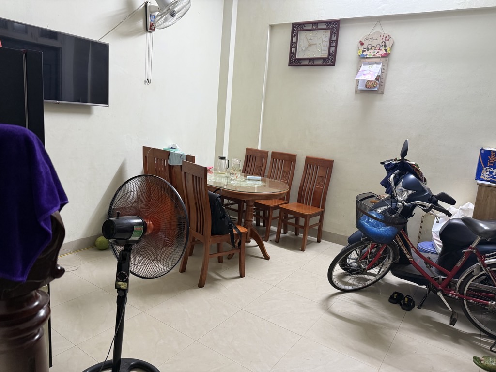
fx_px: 344
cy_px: 186
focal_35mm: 24
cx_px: 248
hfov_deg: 71.6
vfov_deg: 56.8
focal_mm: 6.76
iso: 200
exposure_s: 1/50
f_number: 1.78
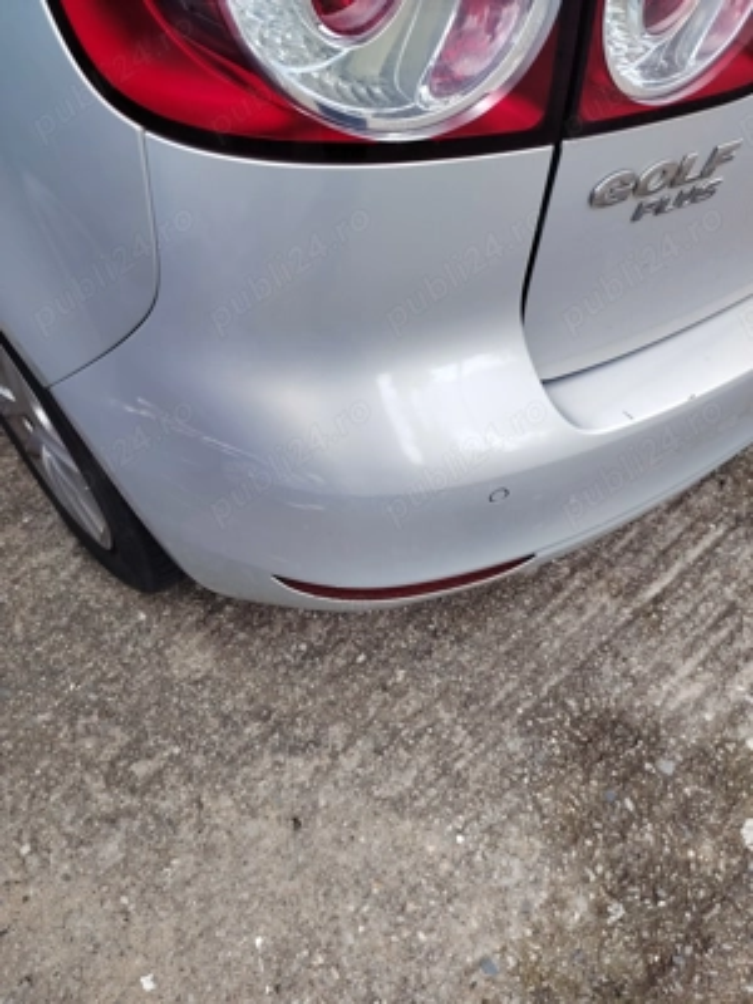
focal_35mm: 24
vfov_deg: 71.6
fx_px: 696
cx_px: 376
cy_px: 502
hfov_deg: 56.8
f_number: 1.75
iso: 100
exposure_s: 1/256
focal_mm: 5.25
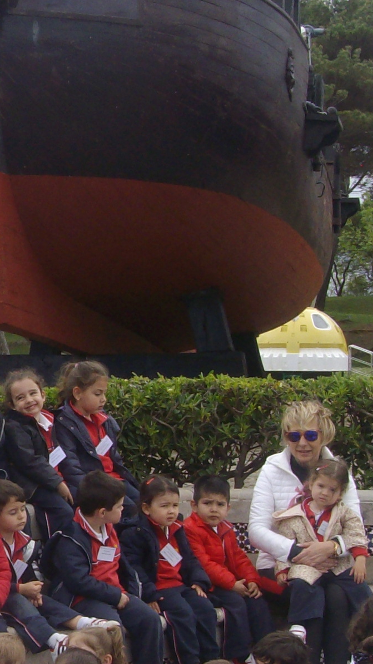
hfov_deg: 11.7
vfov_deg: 21.1
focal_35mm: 101
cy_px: 318
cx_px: -77
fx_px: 1776
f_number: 4.8
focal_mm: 6
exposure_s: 1/320
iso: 80
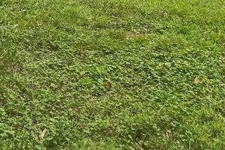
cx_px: 11
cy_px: -109
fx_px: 350
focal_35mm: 56
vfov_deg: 19.2
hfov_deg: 33.3
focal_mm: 14
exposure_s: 1/125
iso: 200
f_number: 8
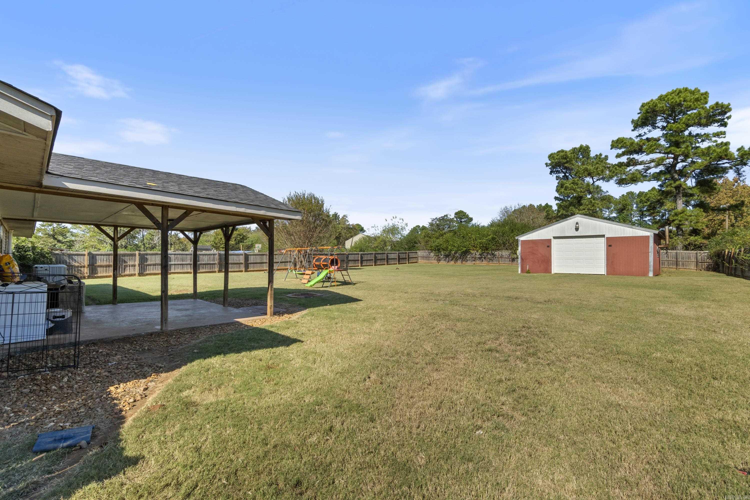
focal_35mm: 15
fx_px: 312
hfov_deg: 100.4
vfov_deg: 77.3
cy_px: 250
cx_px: 375
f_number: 9
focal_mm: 10
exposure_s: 1/640
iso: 250
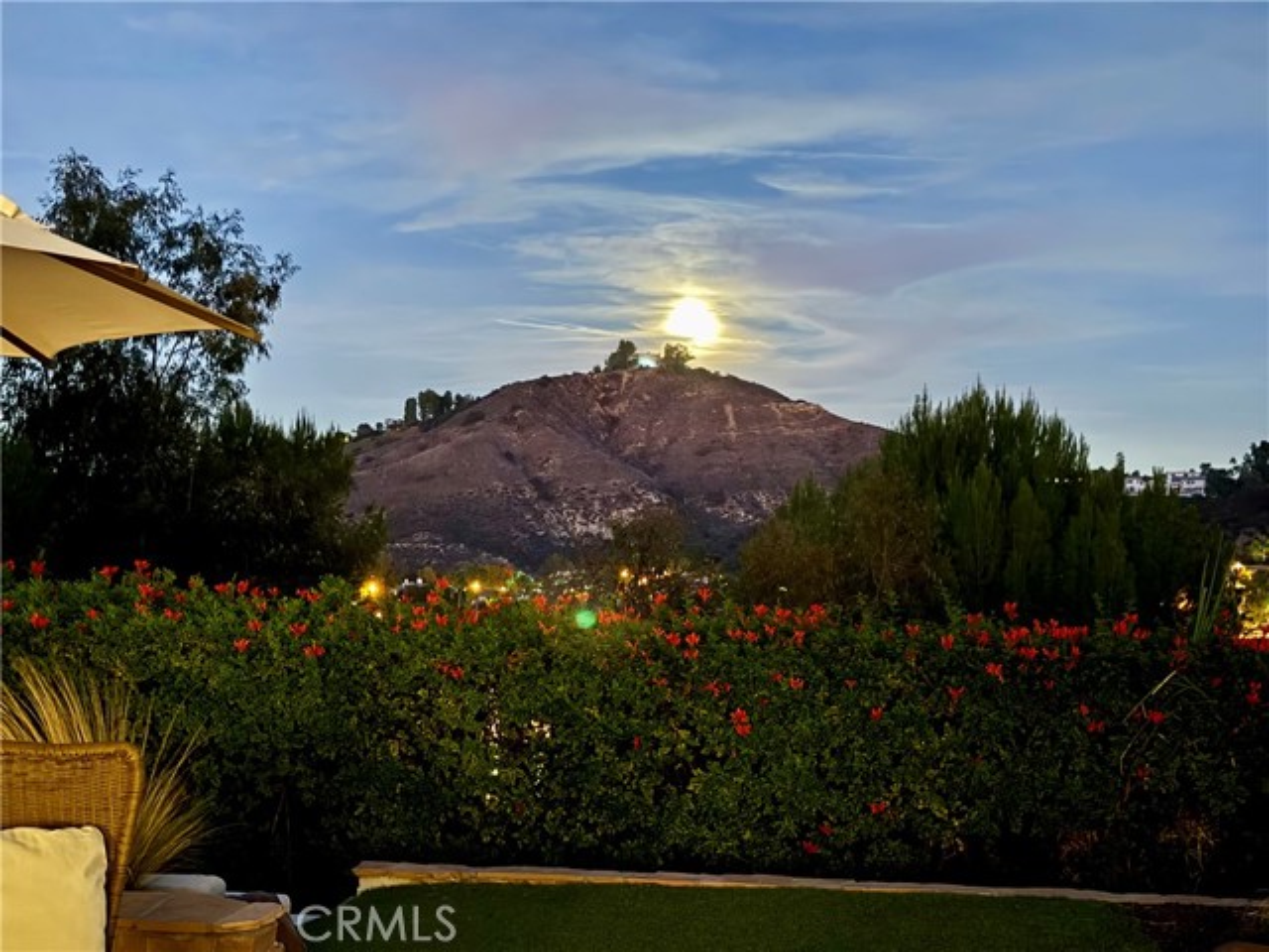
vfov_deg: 30.3
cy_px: 476
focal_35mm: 48
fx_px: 1760
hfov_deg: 39.7
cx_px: 634
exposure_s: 1/2
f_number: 1.78
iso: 500
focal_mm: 6.76
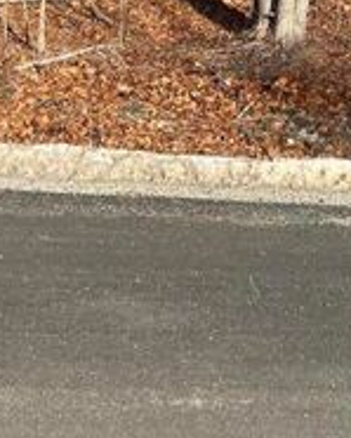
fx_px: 1181
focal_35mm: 91
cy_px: -246
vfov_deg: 18.3
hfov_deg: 16.5
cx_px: 365
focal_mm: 5.7
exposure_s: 1/2299
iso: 50
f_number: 1.5
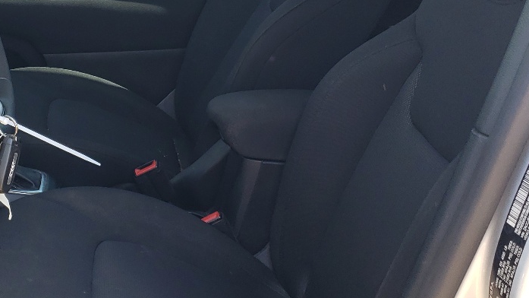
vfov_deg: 18.4
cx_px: 96
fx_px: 912
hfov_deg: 31.4
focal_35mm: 65
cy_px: 78
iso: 50
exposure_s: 1/172
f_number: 1.5
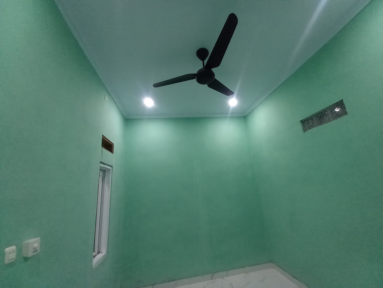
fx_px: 144
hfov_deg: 106.2
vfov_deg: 89.9
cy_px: 144
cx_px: 192
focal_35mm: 13
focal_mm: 1.42
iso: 320
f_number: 2.2
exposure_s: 1/25
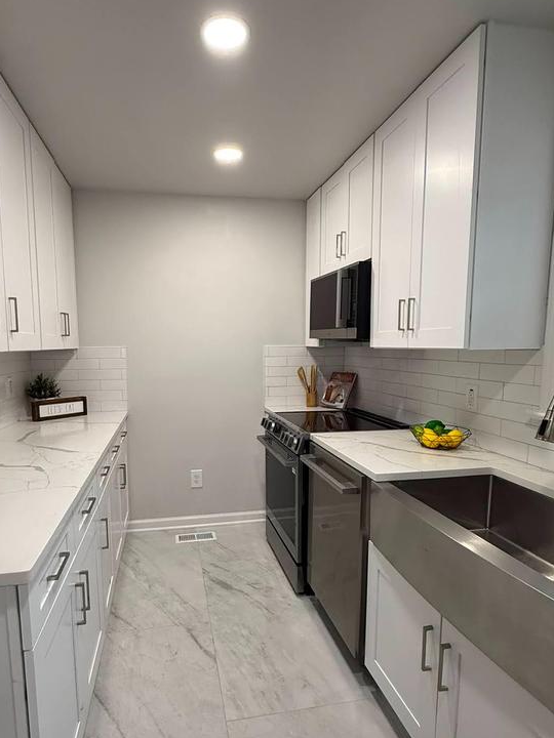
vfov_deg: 78.7
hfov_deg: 63.3
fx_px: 448
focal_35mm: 21
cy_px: 408
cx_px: 248
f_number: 2.2
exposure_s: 1/120
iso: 160
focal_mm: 2.22
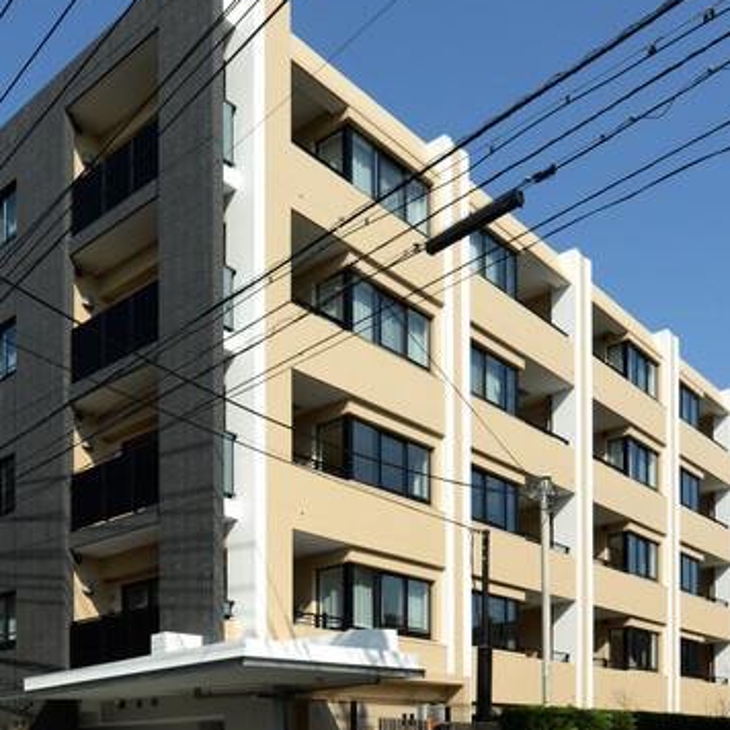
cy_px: 395
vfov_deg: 48.4
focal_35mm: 34
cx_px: 303
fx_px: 811
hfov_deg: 48.2
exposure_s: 1/1000
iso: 800
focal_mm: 20
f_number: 13
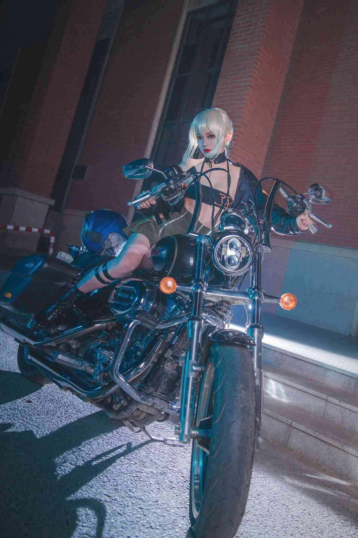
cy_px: 269
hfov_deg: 43.6
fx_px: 447
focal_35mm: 30
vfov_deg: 61.9
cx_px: 179
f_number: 4.5
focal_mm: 30
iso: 400
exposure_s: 1/100
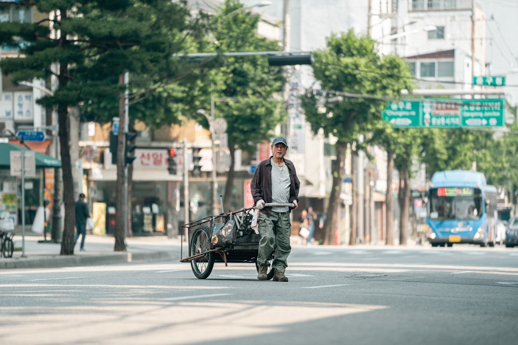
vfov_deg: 6.9
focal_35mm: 200
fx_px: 2877
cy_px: 172
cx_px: 259
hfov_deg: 10.3
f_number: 2.8
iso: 250
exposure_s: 1/1250
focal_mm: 200
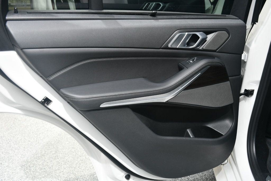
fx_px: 293
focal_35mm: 39
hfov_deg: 49.6
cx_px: 136
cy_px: 90
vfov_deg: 34.2
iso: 100
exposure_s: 1/160
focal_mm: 26
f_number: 6.3
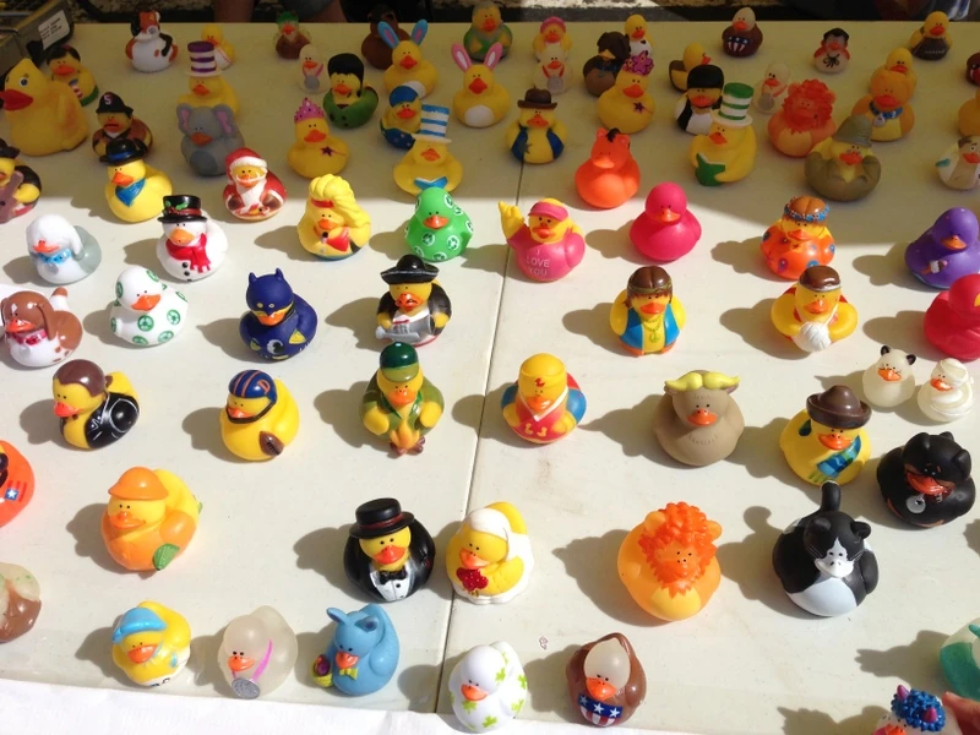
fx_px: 934
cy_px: 368
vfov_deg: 42.9
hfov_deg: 55.4
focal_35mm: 33
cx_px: 490
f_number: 2.4
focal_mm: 4.13
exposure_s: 1/3195
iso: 50
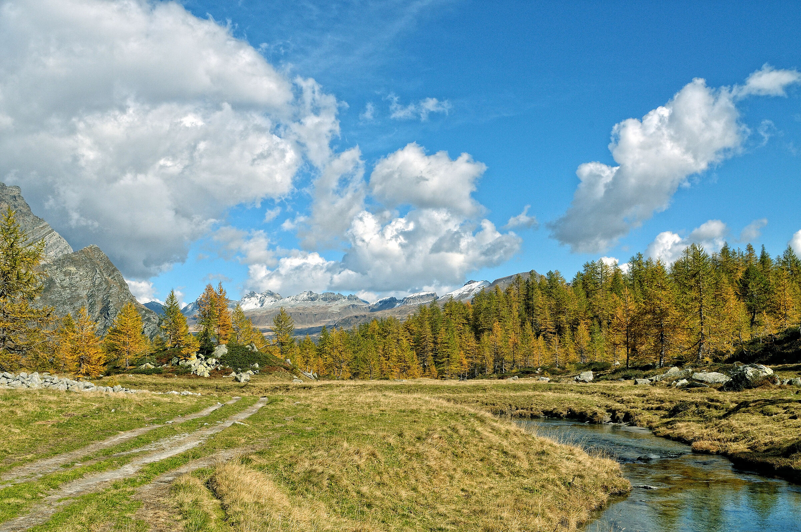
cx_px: 400
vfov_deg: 36.8
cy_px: 266
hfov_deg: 53.2
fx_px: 800
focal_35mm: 36
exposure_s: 1/250
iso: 200
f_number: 11
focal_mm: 24
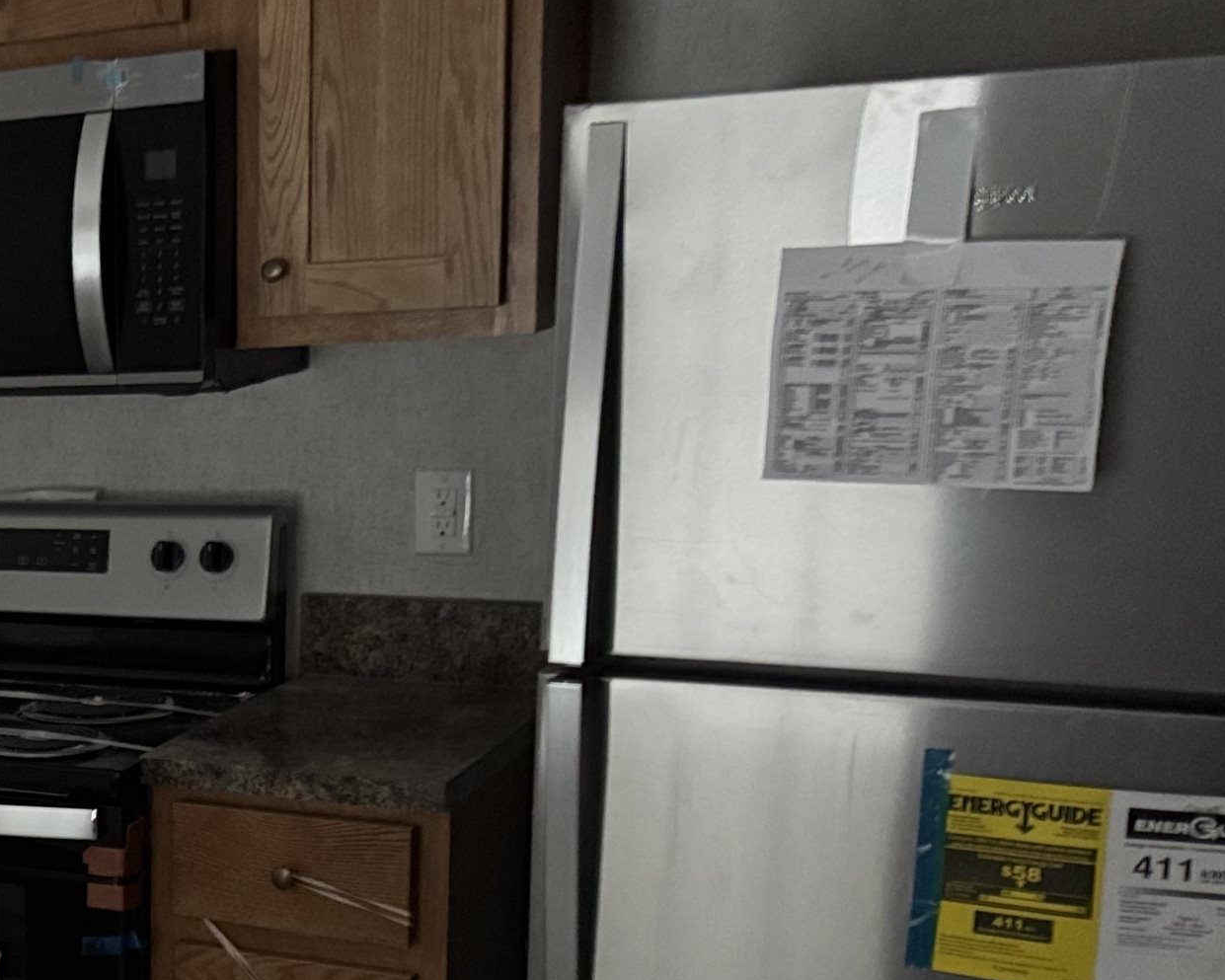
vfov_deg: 25.8
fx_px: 2103
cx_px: -241
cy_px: 770
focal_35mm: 58
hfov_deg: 28.3
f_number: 1.78
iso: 1000
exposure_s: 1/28
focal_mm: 6.76
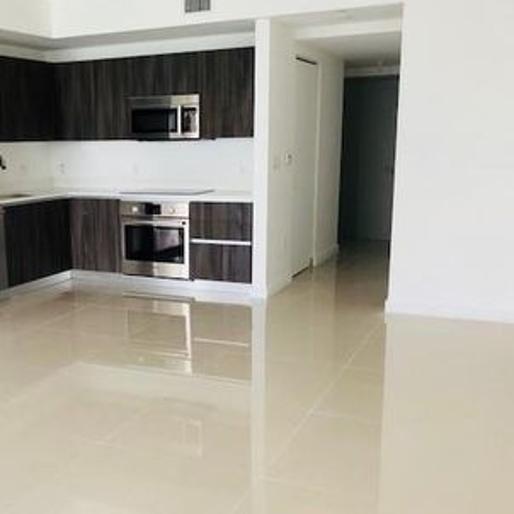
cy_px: 302
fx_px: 689
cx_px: 153
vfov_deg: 40.8
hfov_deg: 40.2
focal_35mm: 41
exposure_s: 1/30
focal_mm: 4
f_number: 1.8
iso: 32
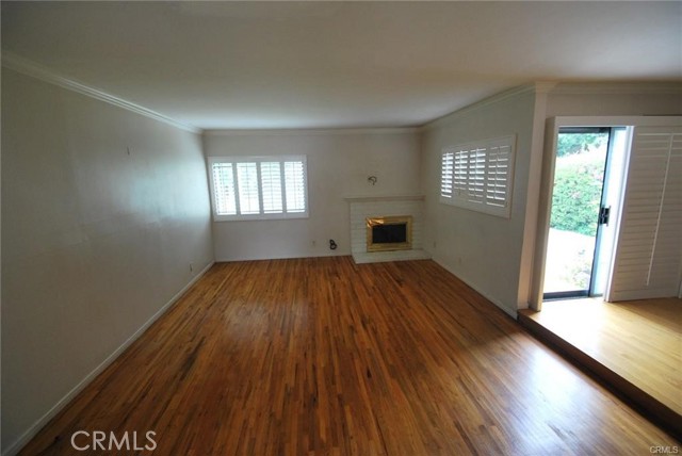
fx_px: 284
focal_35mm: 15
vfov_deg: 77.4
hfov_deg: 100.3
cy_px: 228
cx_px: 341
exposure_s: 1/20
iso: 400
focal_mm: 10
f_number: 3.5
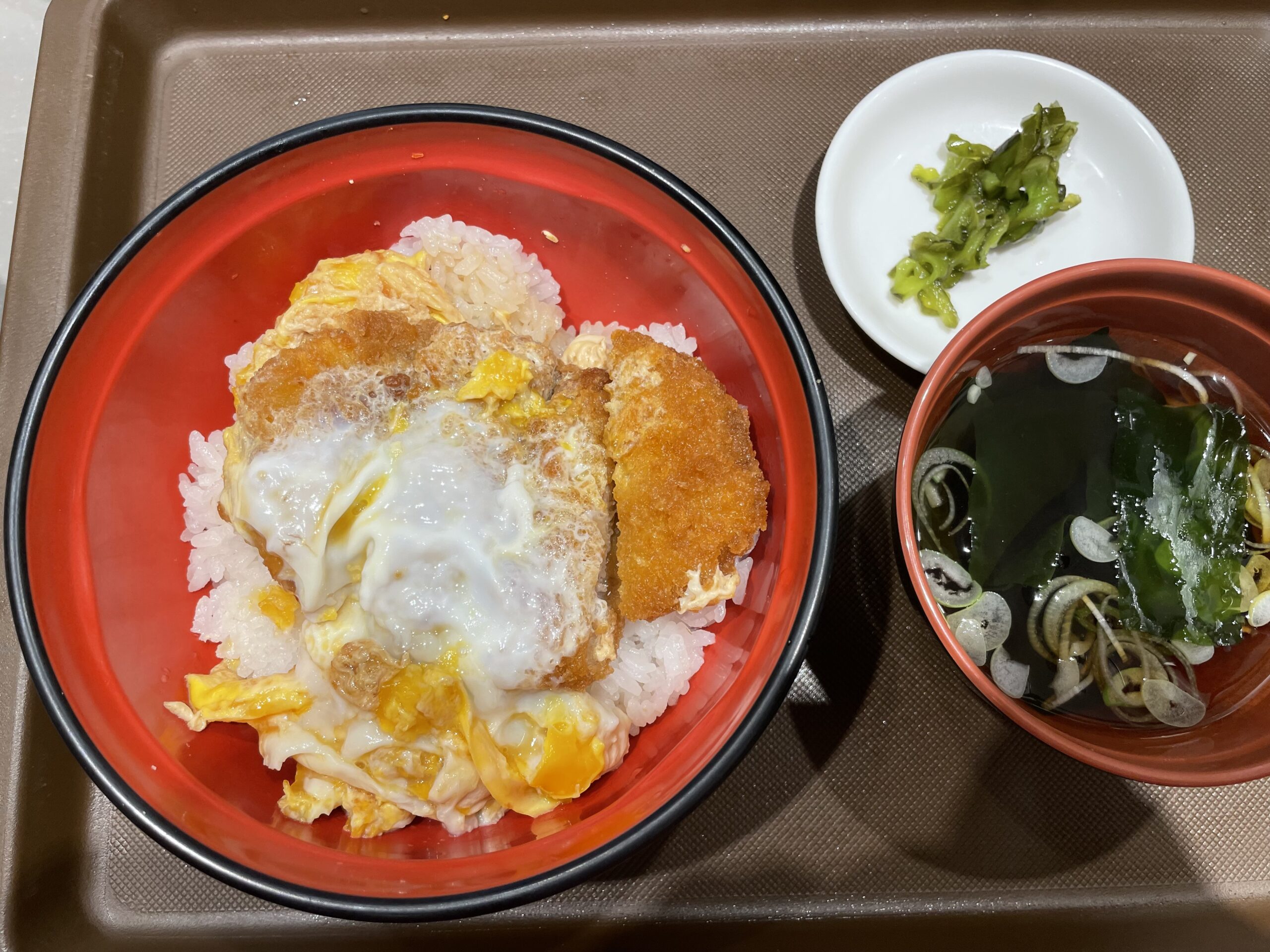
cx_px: 635
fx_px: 954
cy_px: 476
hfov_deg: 67.3
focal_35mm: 26
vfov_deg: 53.1
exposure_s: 1/100
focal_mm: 4.2
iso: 64
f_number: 1.6
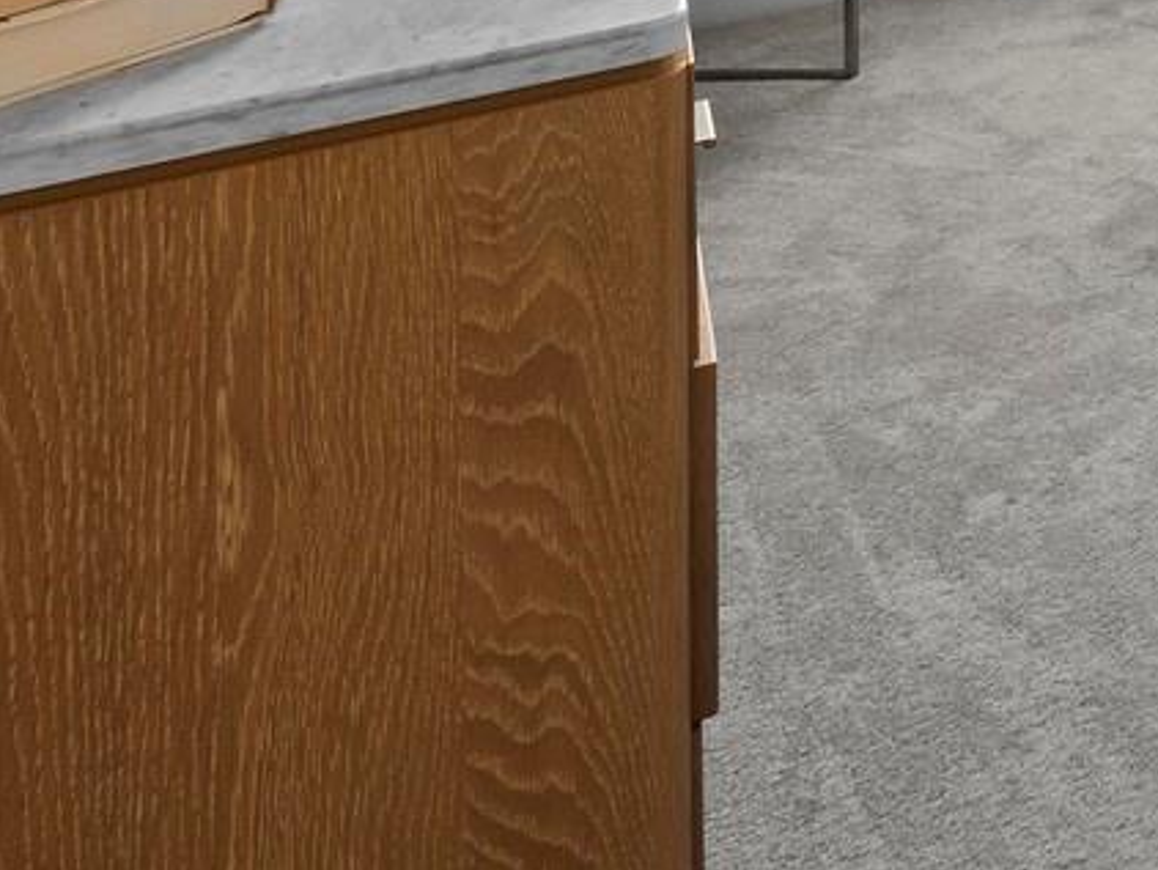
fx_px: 1774
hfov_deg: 23.5
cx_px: 1965
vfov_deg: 19.8
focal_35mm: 53
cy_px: -722
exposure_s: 1/2
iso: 320
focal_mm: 7
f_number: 11
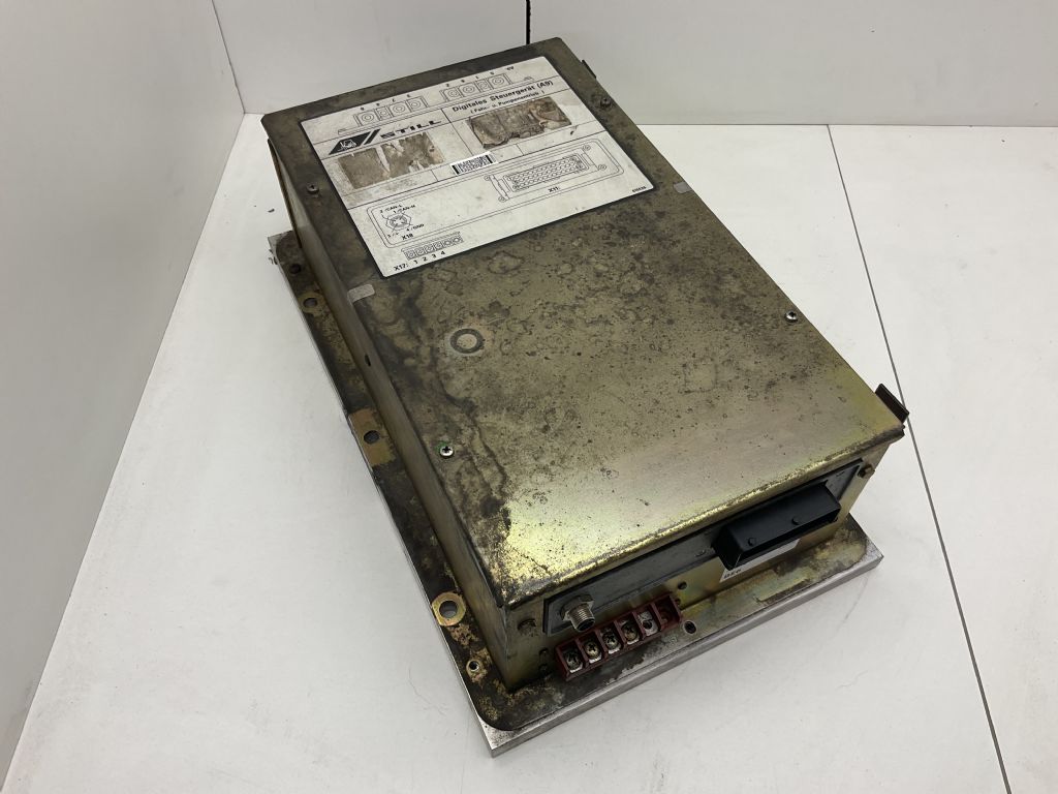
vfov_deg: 48.2
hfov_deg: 61.7
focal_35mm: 29
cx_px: 529
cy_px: 397
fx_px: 886
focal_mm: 3
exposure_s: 1/112
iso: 16
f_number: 1.8
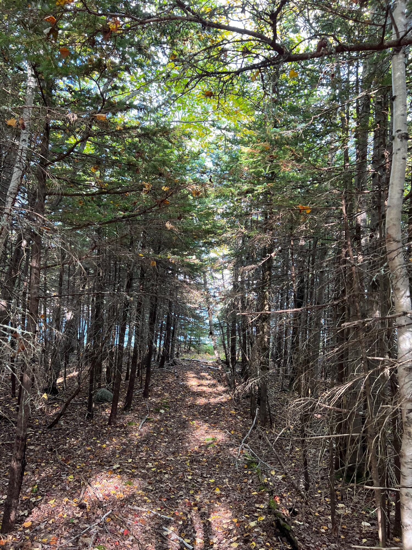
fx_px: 413
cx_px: 206
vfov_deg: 67.3
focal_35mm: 26
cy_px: 275
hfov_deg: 53.1
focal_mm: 5.7
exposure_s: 1/121
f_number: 1.5
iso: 125
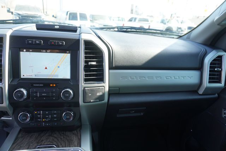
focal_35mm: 24
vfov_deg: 53.2
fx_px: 151
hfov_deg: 73.7
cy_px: 76
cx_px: 113
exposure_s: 1/60
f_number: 4
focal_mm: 16
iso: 100
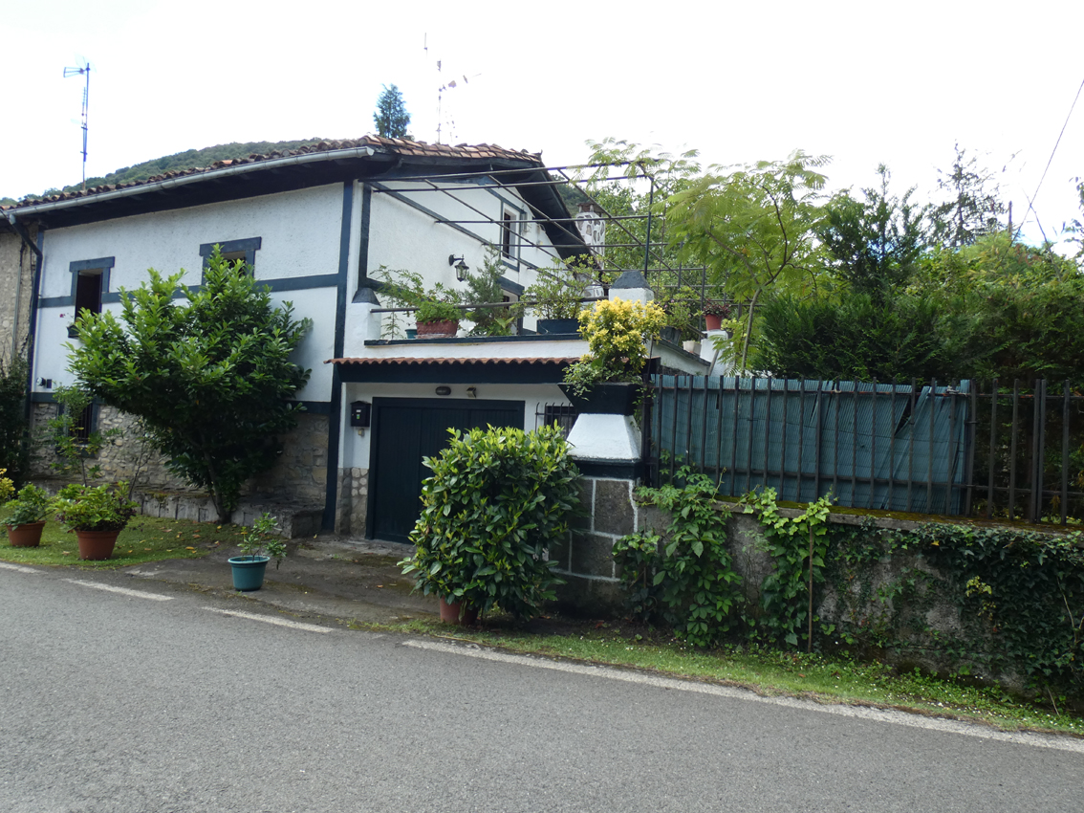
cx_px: 542
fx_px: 657
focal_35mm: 21
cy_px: 406
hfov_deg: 79.0
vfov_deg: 63.4
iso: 80
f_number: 2.9
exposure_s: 1/320
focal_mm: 3.8
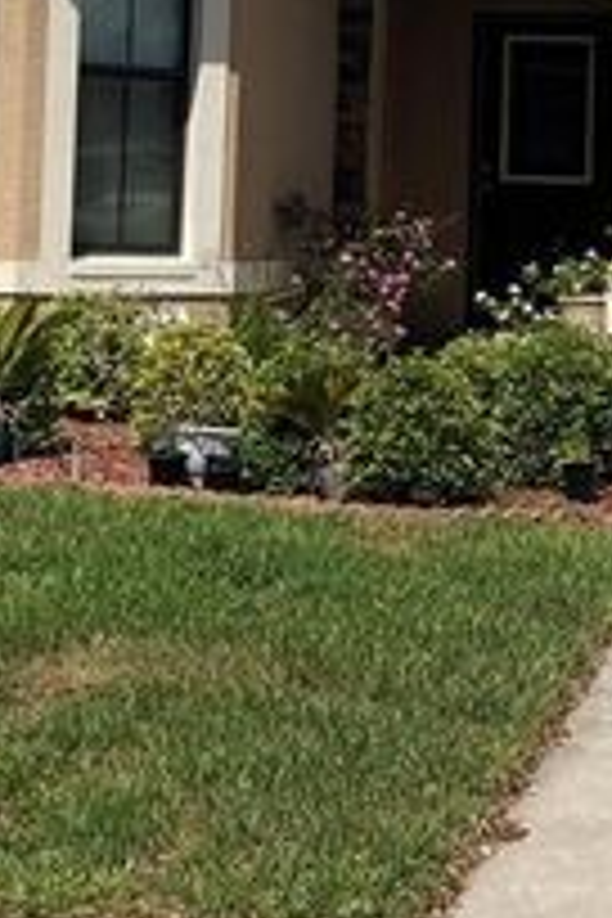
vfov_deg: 21.0
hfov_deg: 14.3
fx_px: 2422
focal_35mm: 95
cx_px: 518
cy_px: 88
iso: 25
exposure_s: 1/3690
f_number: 1.8
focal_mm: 3.99
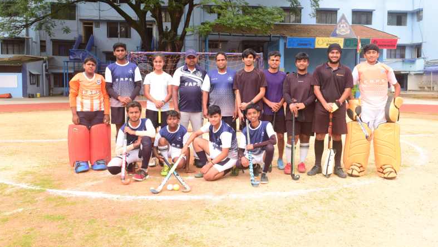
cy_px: 108
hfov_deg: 59.5
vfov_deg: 35.6
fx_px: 383
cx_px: 218
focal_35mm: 33
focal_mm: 31
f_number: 9
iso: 400
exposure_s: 1/125
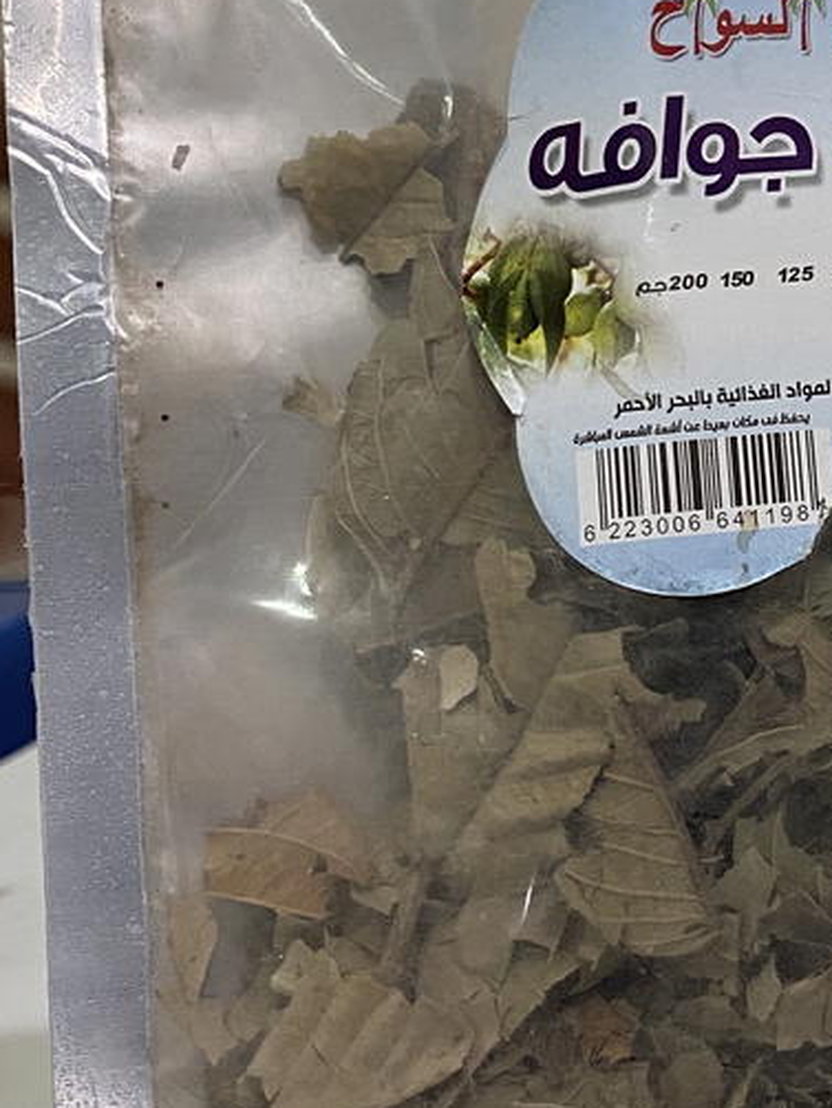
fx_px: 2209
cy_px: 471
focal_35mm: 69
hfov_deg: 19.8
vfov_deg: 28.1
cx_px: 1050
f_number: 1.8
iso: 160
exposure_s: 1/50
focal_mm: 4.25
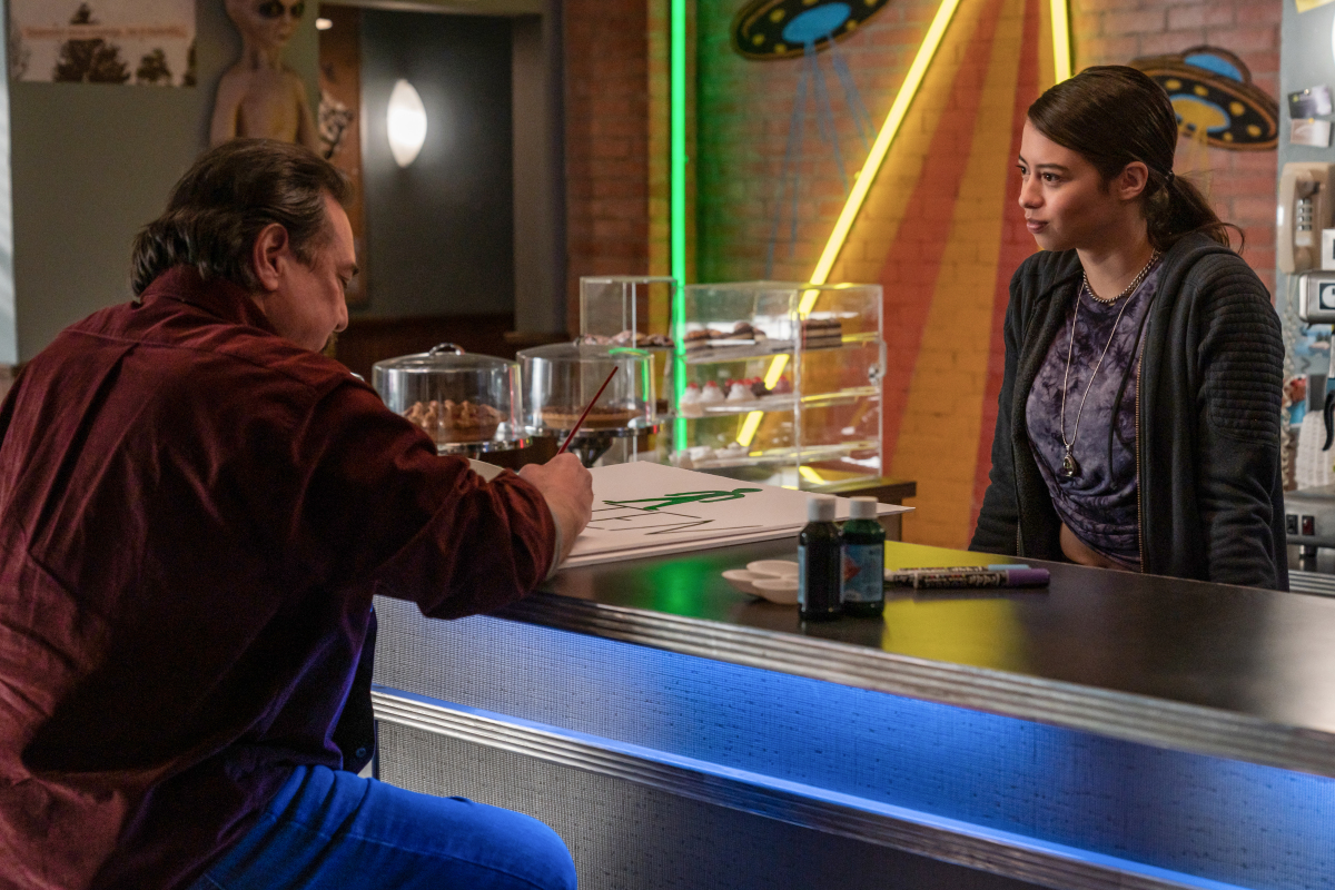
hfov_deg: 33.4
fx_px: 2225
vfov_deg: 22.6
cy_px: 445
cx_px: 668
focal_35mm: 60
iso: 4000
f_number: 4
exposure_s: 1/160
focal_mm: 60
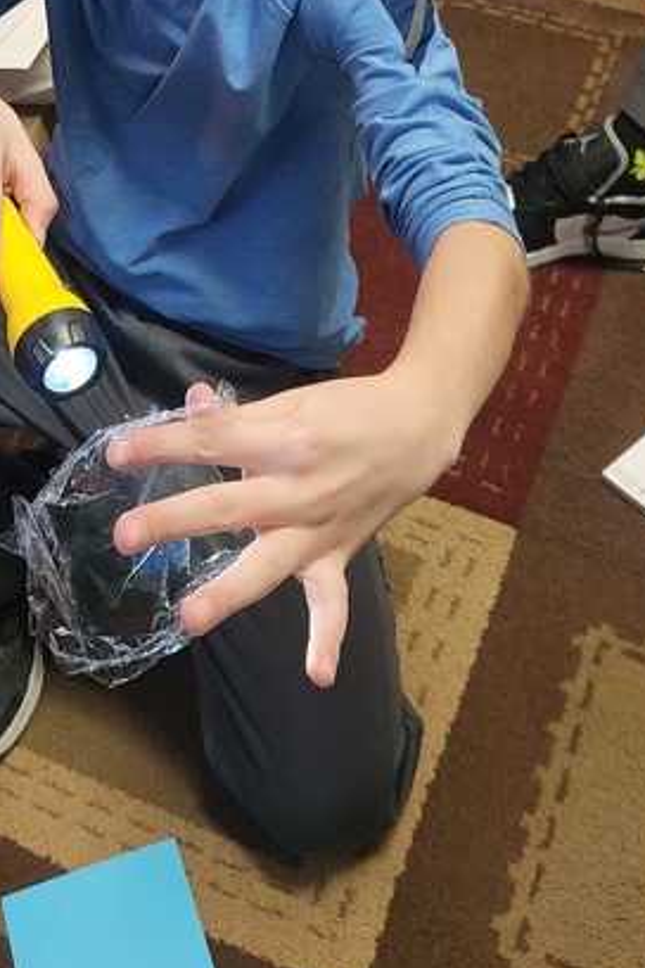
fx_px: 1612
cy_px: -104
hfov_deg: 22.6
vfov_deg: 29.9
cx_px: 261
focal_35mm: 60
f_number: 1.8
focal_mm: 5.4
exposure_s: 1/120
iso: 400
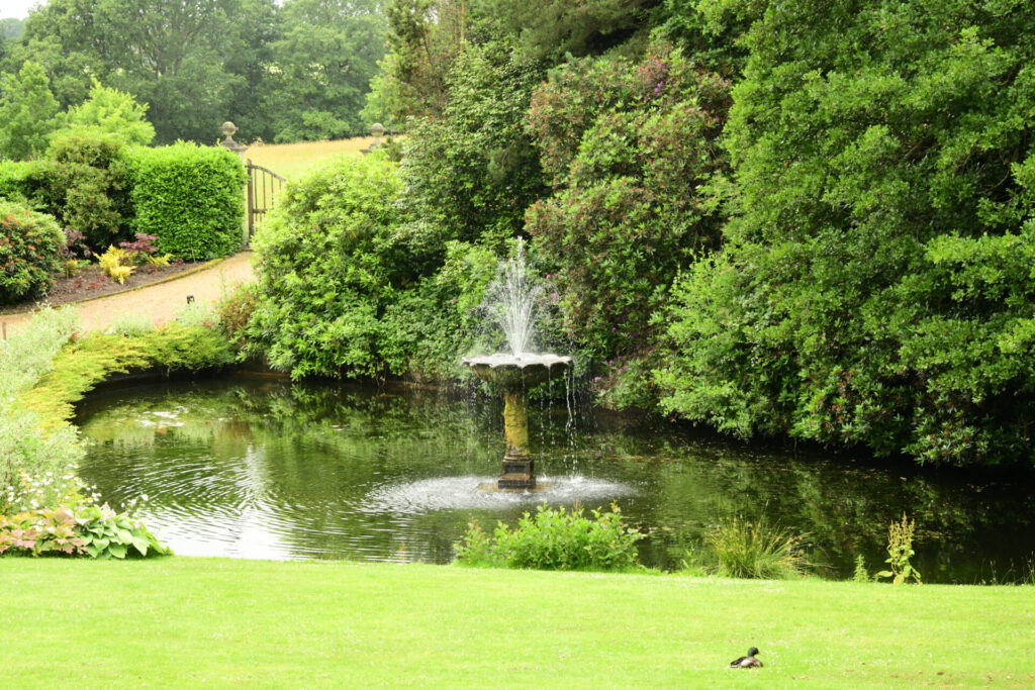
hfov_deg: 18.3
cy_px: 345
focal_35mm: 112
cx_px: 518
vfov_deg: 12.2
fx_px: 3220
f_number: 18
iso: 2000
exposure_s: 1/125
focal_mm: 112
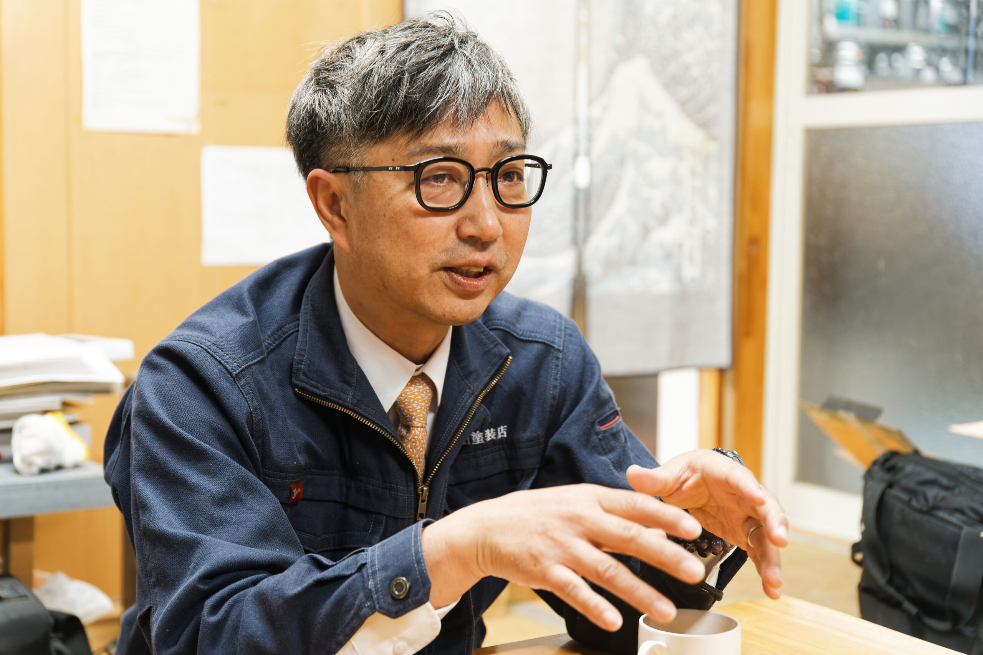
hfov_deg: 35.1
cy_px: 328
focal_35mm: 57
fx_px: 1556
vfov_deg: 23.8
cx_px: 492
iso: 1250
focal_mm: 57
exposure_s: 1/60
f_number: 4
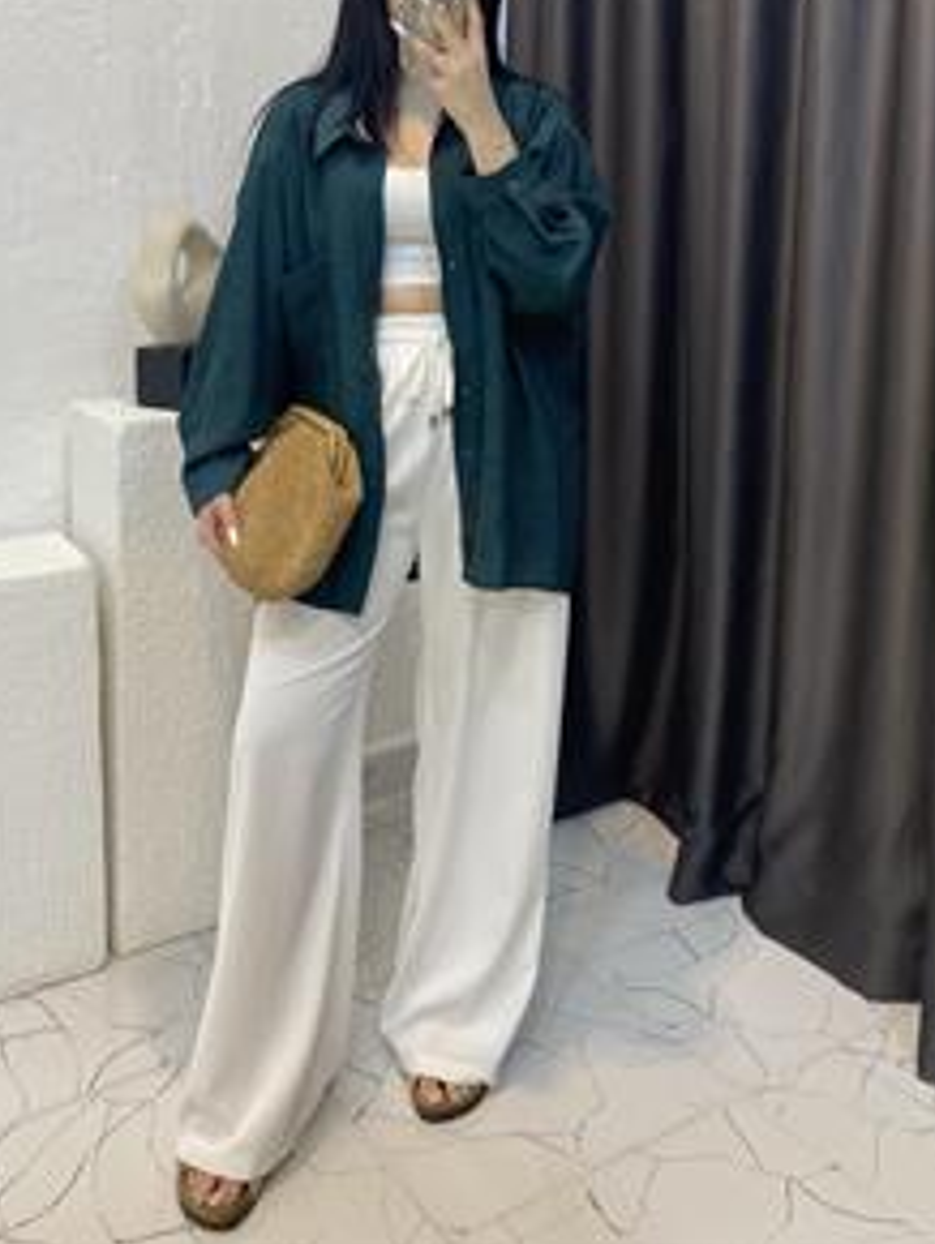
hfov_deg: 38.7
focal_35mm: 37
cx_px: 433
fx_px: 1331
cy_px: 375
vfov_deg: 48.9
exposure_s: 1/100
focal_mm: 4.25
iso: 100
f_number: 1.8
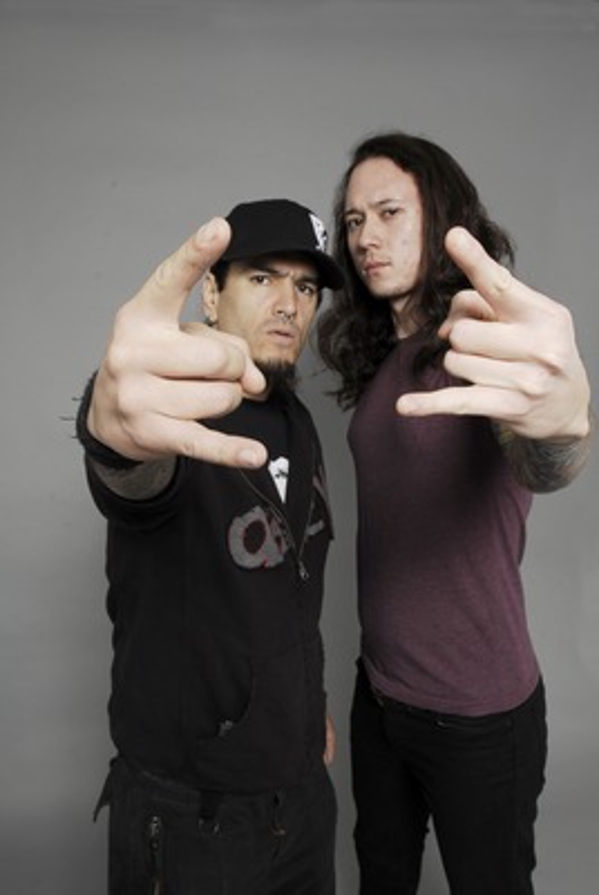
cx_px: 300
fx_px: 746
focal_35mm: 30
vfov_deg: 61.9
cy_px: 448
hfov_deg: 43.7
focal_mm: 20
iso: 100
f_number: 13
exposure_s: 1/60
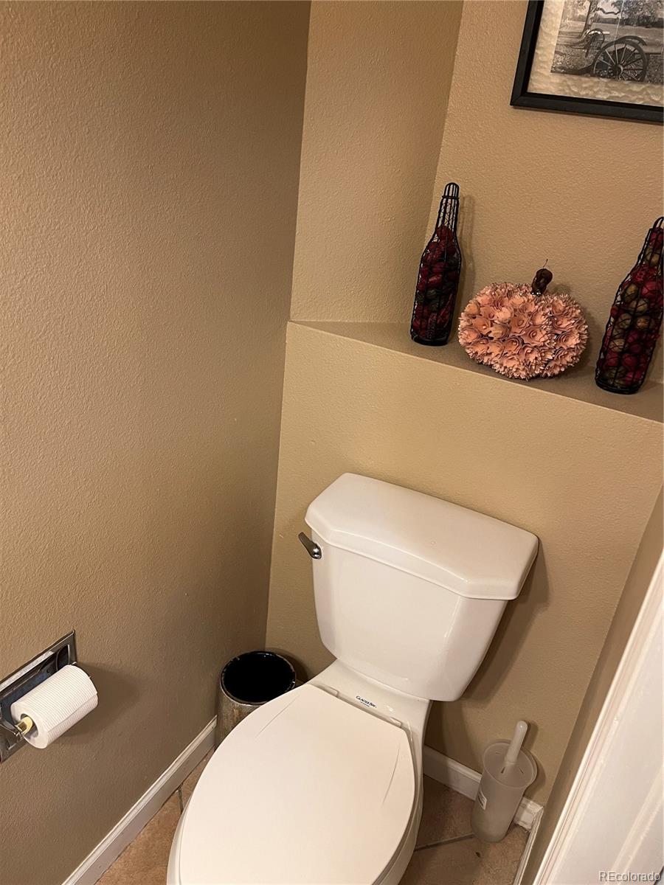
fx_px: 665
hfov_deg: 53.1
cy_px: 442
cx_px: 332
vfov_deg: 67.3
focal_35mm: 26
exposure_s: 1/60
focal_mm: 5.1
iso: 160
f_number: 1.6
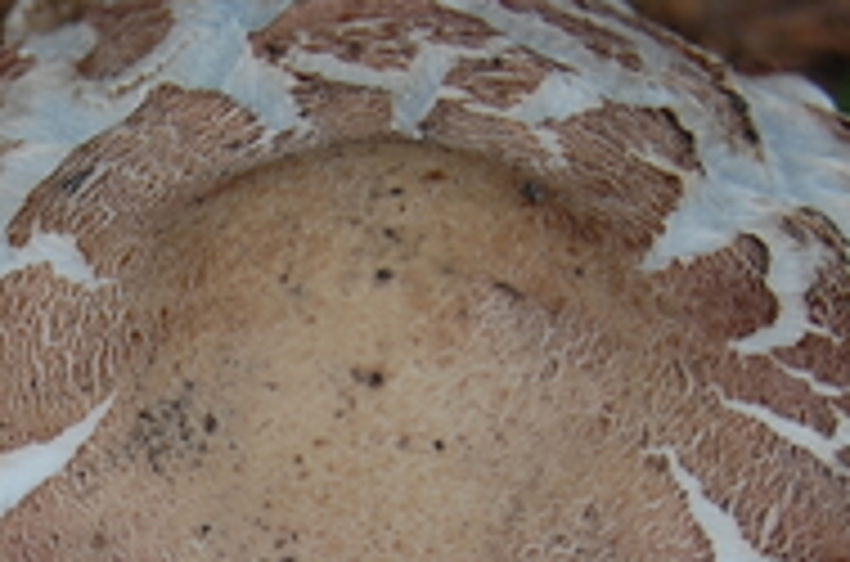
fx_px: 3815
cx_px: -54
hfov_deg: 12.5
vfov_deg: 8.3
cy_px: 791
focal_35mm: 162
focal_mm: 34
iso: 200
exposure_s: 1/80
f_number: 8
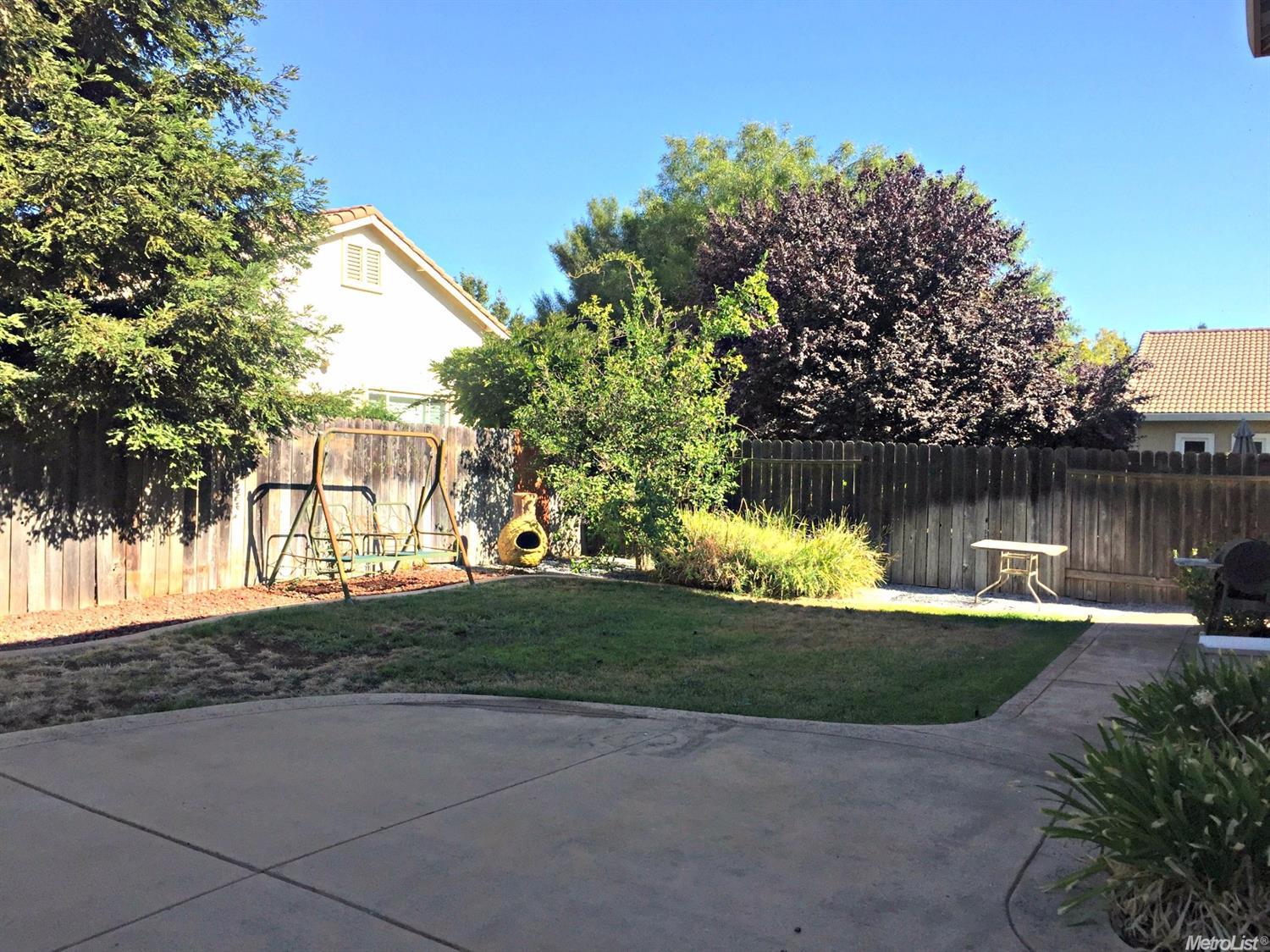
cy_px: 476
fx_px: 1064
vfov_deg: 48.2
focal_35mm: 29
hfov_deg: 61.7
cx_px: 635
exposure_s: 1/1163
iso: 32
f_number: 2.2
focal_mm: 4.15
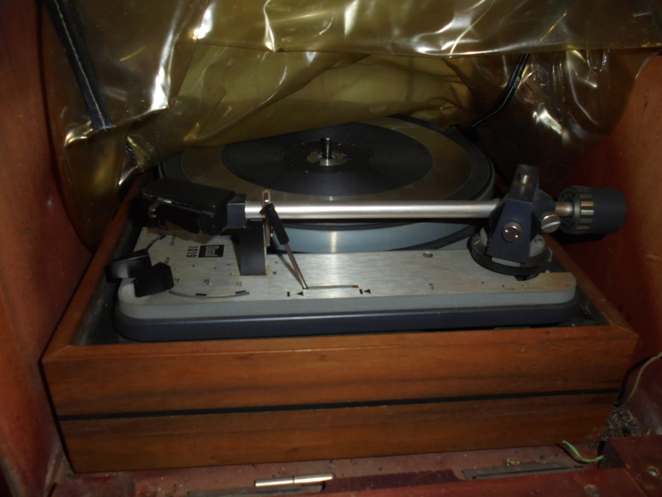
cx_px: 331
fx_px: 555
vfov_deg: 48.2
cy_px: 248
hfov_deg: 61.7
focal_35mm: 29
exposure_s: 1/40
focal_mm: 5.3
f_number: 3.7
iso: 200
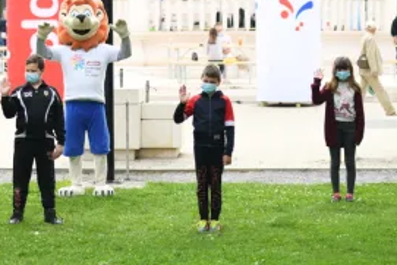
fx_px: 1545
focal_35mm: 140
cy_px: -37
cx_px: 103
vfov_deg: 9.7
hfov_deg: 14.6
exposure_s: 1/1600
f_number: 1.8
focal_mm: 50
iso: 125
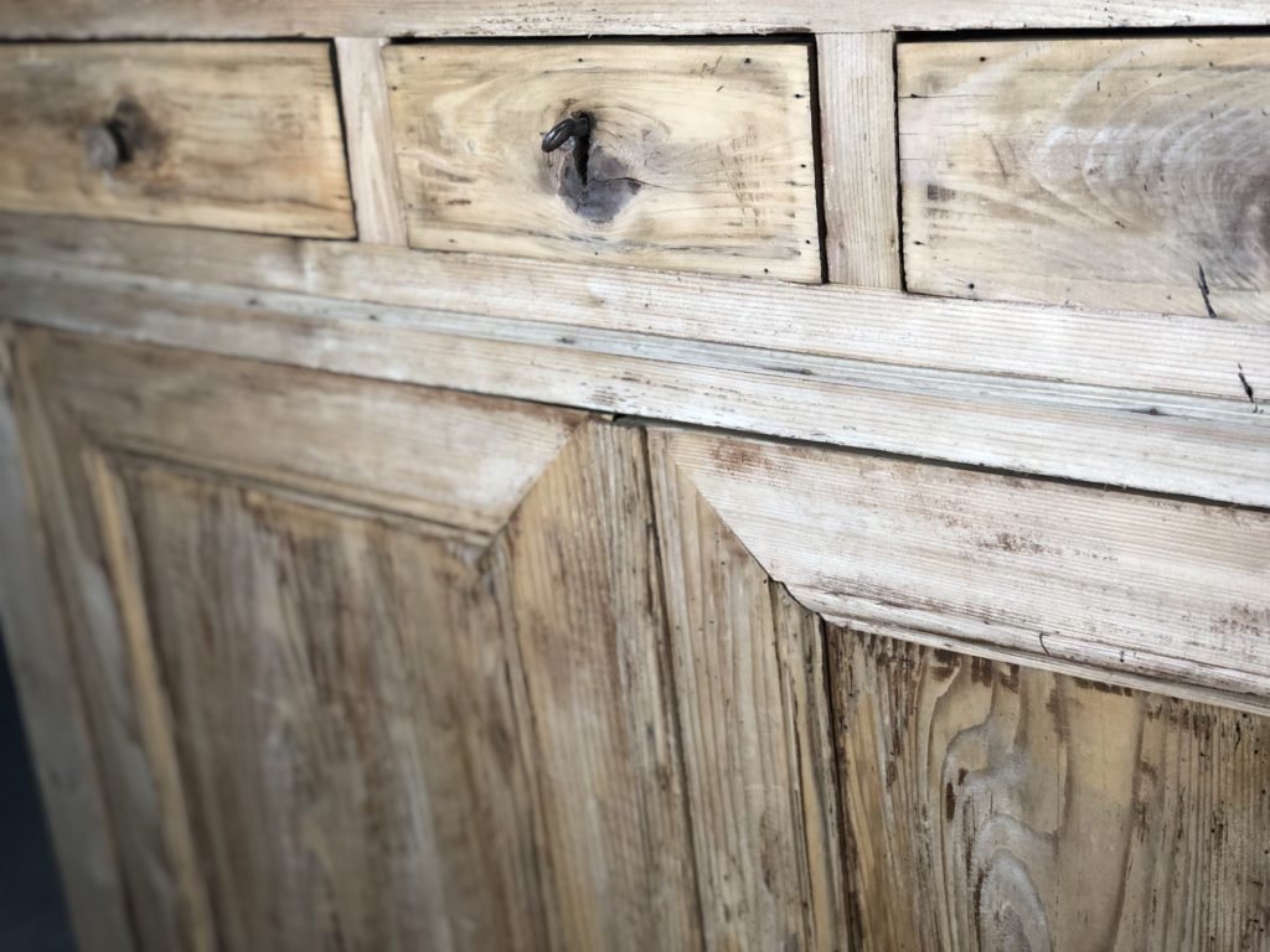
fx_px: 1908
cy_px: 476
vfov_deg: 28.0
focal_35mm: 52
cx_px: 635
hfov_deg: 36.8
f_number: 2.4
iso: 64
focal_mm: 6
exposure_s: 1/50
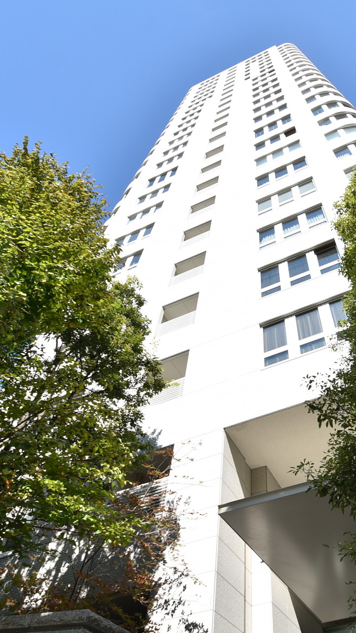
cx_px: 274
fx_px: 403
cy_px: 320
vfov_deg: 76.3
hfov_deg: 45.7
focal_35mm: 24
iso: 100
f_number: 6.3
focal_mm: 10
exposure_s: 1/160
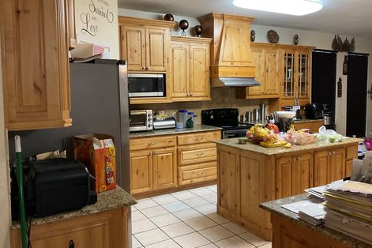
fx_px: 331
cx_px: 194
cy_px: 111
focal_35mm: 32
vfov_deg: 41.1
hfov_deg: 58.7
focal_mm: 3
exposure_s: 1/60
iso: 250
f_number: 1.8
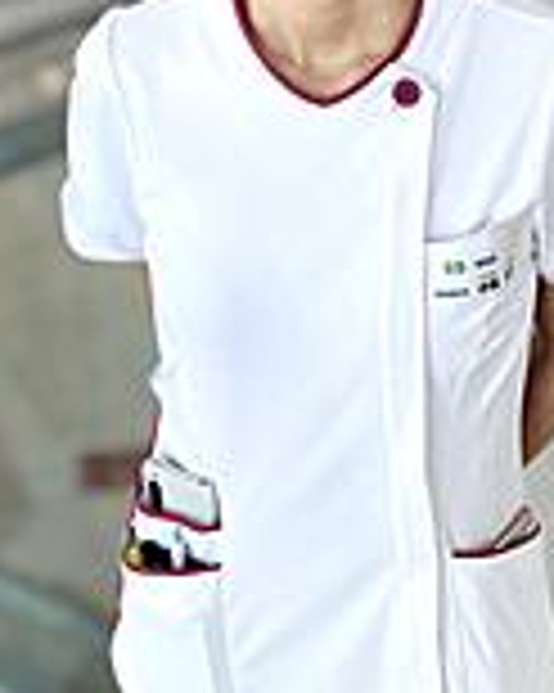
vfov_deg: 26.6
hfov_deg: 21.5
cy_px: 234
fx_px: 1457
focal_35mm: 71
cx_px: 333
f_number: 1.8
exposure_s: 1/121
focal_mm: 3.99
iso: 64
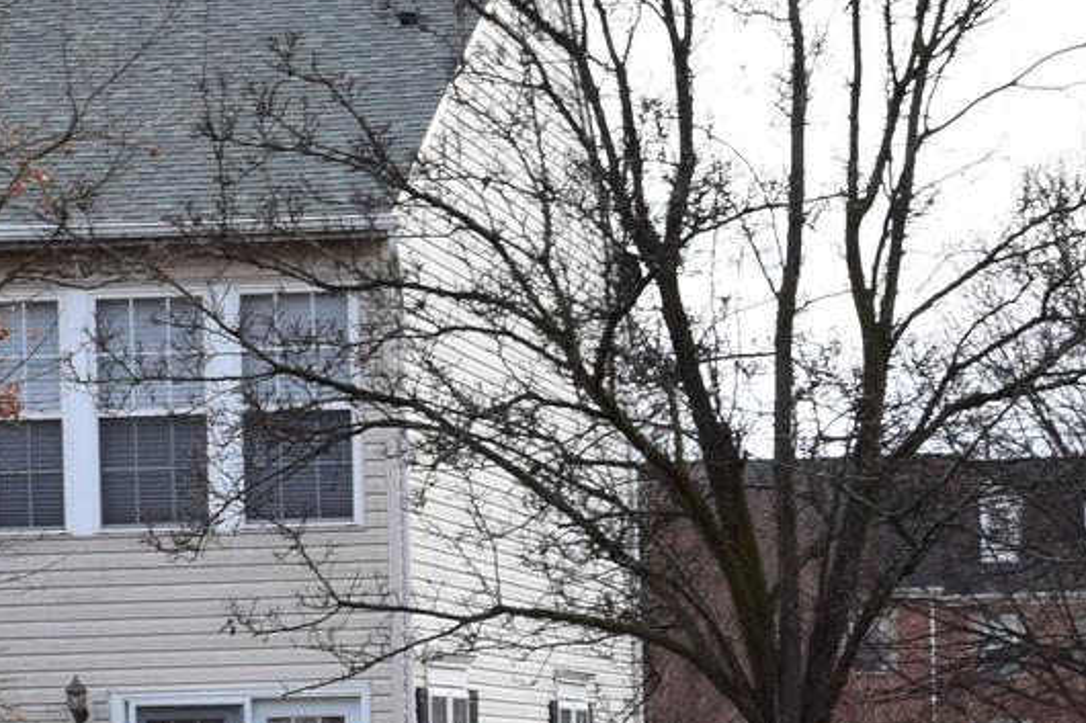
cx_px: 928
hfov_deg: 10.4
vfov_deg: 6.9
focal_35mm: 197
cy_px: 1136
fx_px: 5941
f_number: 9
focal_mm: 34
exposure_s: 1/160
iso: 400
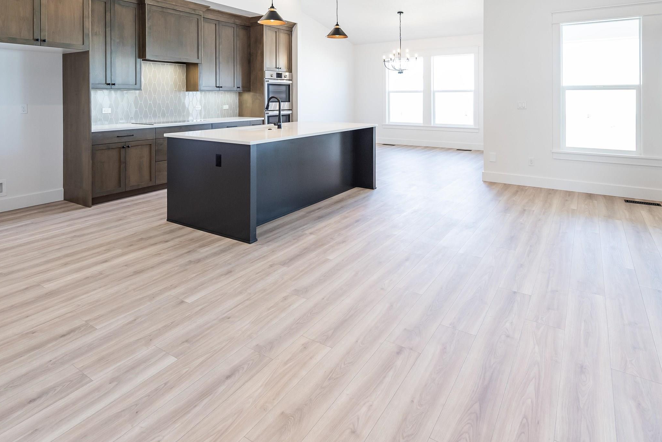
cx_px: 323
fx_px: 386
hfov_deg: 81.2
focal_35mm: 21
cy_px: 114
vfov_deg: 56.8
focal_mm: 14
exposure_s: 1/100
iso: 400
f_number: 4
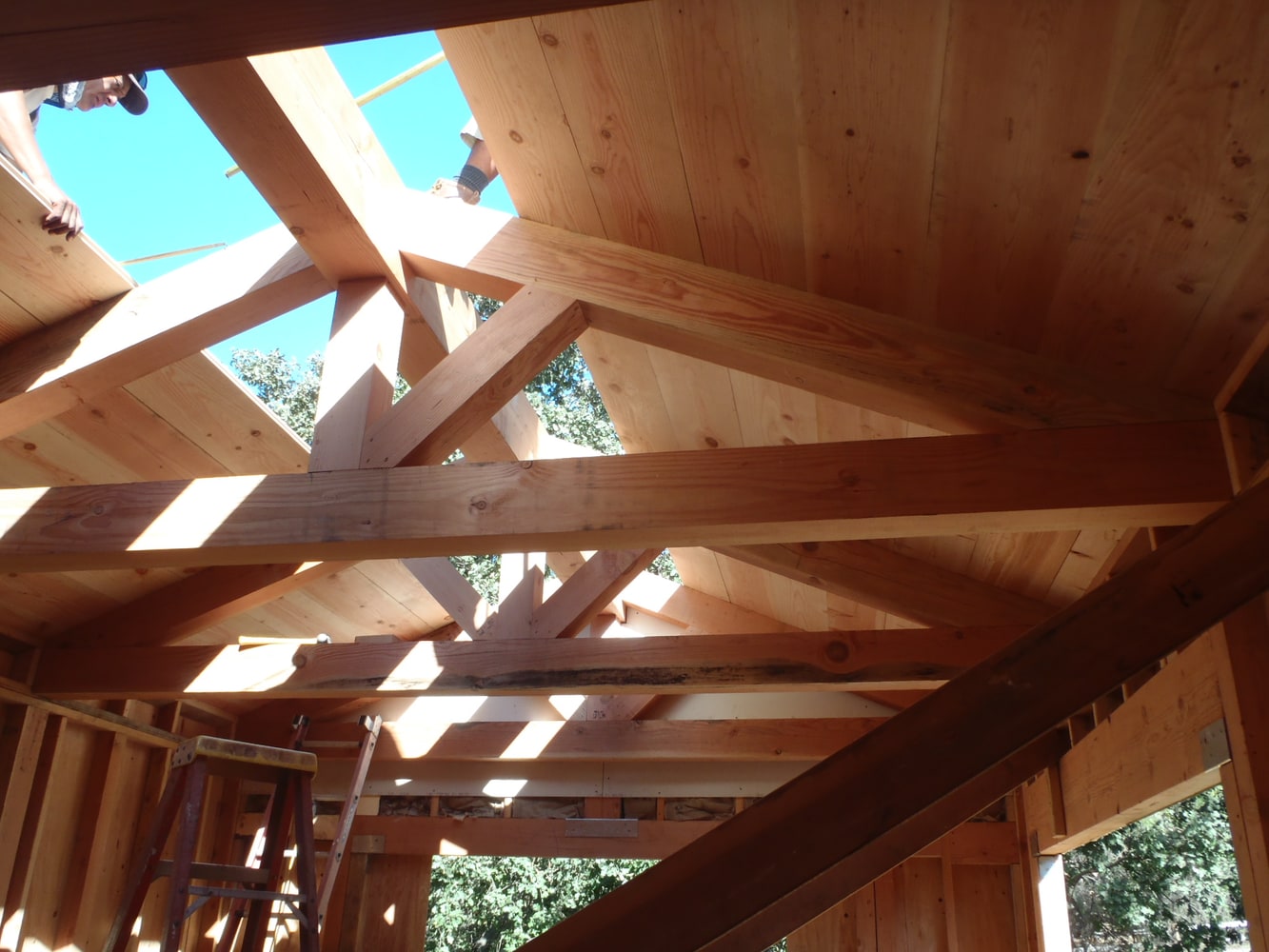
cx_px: 634
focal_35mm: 28
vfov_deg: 49.8
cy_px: 476
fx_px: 1027
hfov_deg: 63.4
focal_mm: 5
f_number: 3.9
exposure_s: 1/80
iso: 80
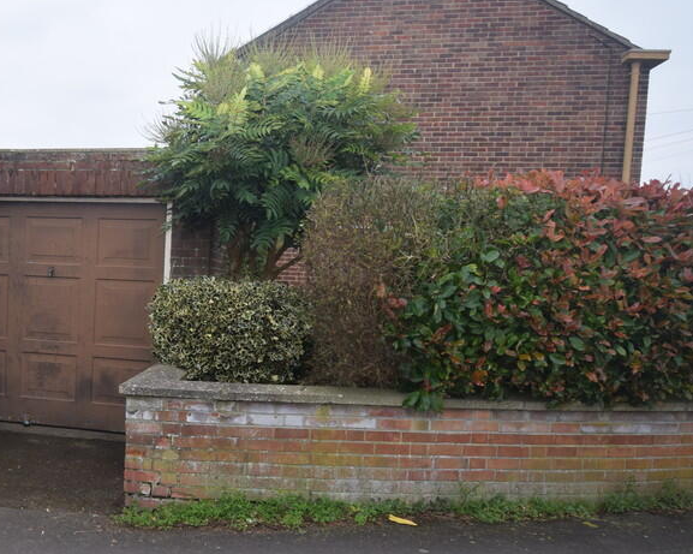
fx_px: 717
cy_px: 331
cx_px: 104
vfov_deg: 42.0
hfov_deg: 47.6
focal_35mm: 35
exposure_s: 1/160
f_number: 6.3
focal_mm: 14
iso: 400
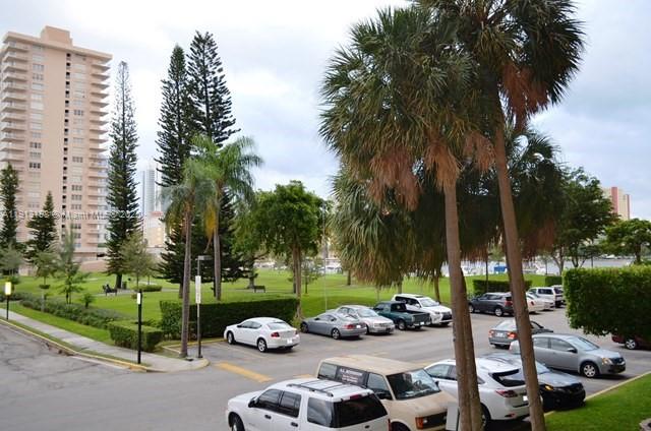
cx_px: 326
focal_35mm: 30
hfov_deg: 62.0
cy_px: 216
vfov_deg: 43.4
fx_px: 541
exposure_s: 1/160
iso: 200
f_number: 3.8
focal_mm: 20
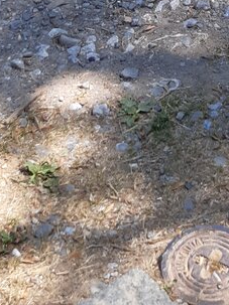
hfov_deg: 14.0
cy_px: -266
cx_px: 263
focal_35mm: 103
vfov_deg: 15.8
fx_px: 909
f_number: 1.7
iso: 40
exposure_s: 1/428
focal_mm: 3.92
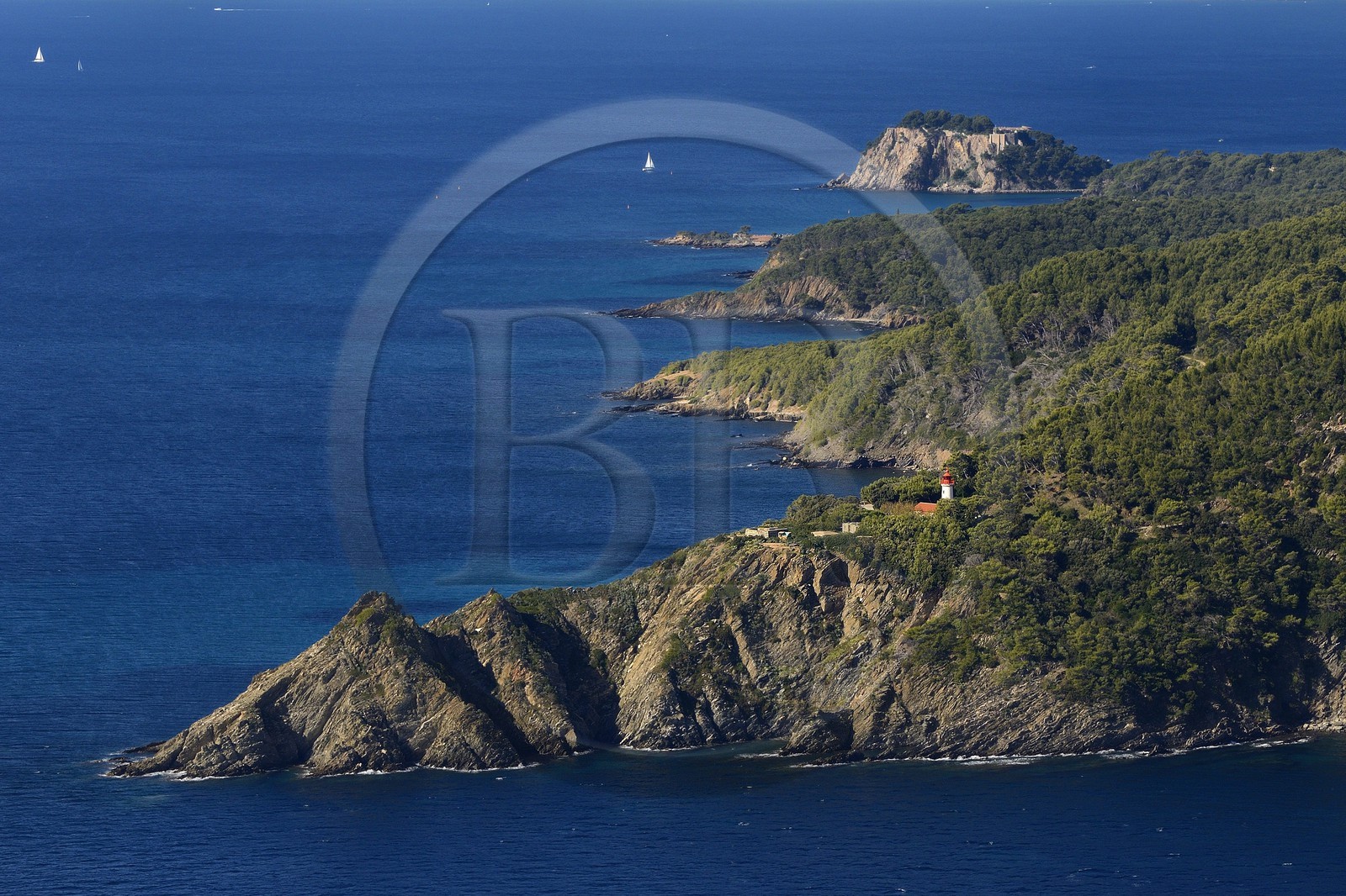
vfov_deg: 10.2
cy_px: 448
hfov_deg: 15.2
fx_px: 5046
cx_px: 673
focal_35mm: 135
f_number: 10
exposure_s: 1/1600
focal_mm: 135
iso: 800
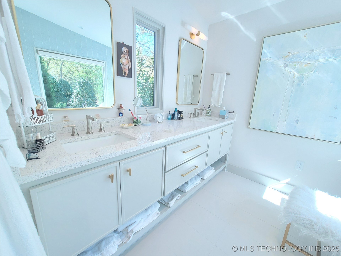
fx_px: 128
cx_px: 170
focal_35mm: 13
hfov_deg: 106.2
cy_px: 128
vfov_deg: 89.9
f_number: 2.2
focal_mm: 2.2
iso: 100
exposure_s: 1/120
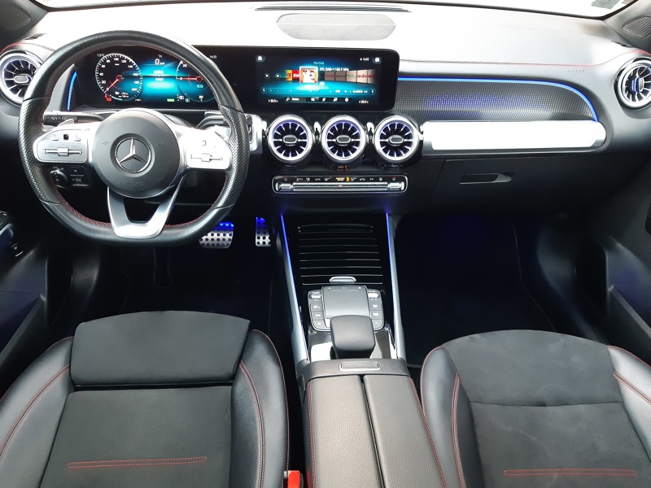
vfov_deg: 53.1
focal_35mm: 26
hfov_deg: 67.3
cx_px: 326
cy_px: 244
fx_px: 489
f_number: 1.7
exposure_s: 1/25
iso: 400
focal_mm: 3.92
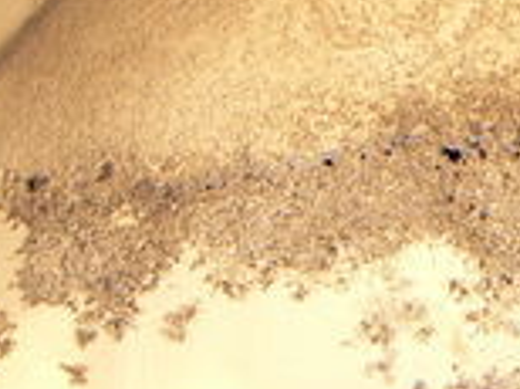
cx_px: 493
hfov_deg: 13.0
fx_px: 2250
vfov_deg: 9.4
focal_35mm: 150
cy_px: 677
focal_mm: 6
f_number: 2.8
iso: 80
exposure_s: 1/30
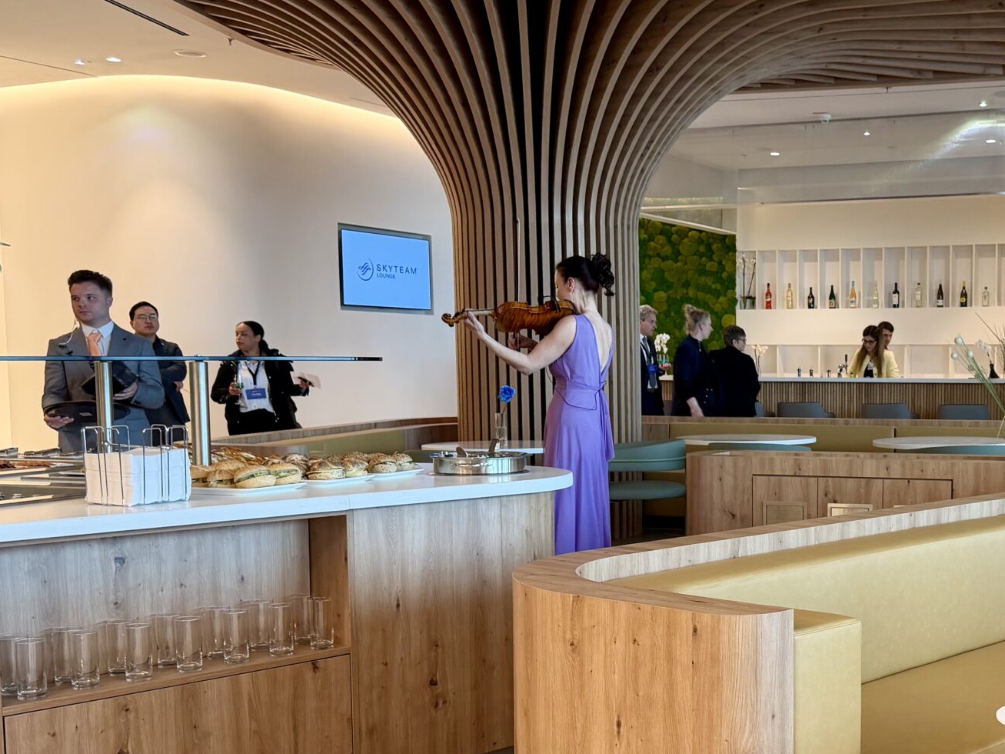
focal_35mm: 47
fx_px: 1364
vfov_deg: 30.7
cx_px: 888
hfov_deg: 38.0
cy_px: 492
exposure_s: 1/100
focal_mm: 6.76
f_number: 1.78
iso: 125
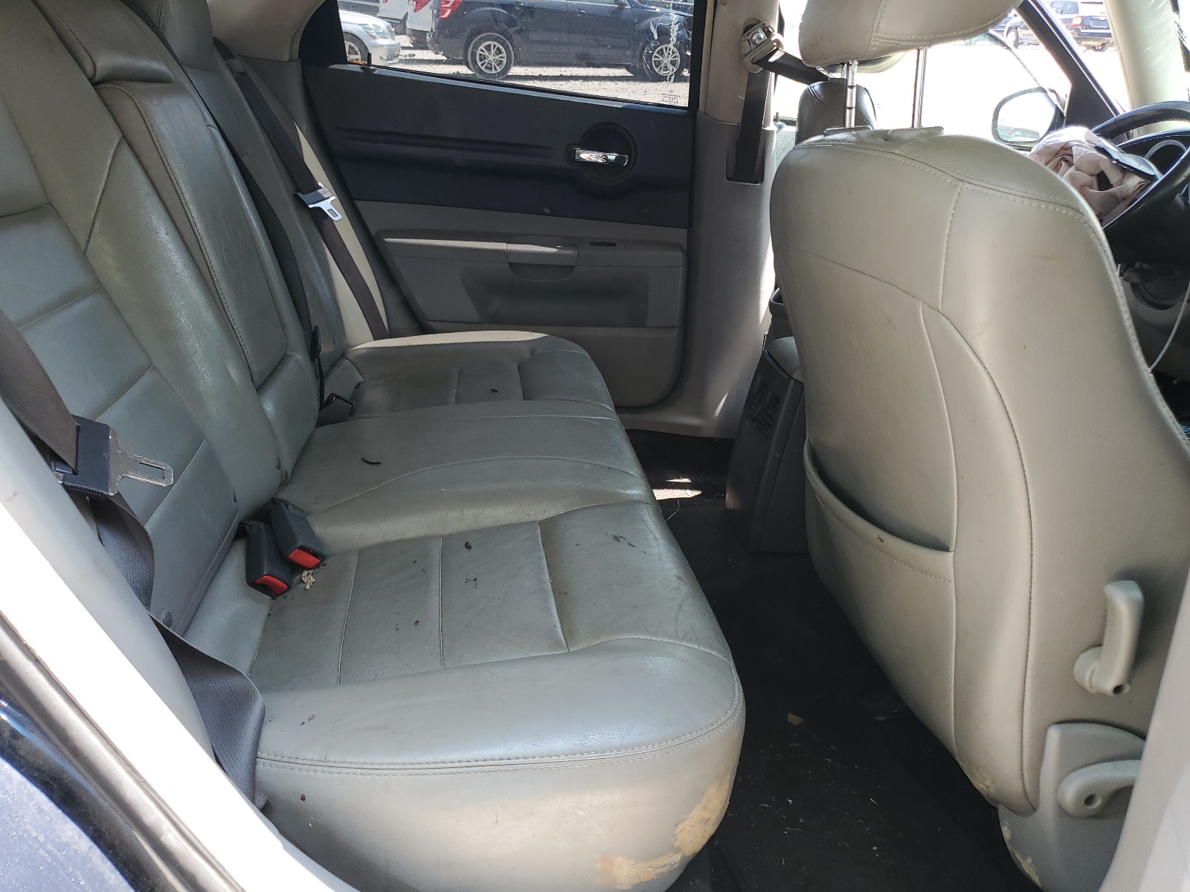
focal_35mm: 26
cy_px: 446
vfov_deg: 53.1
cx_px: 595
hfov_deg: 67.3
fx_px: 894
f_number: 1.5
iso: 50
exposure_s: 1/156
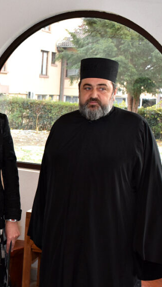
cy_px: 150
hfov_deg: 15.6
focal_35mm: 73
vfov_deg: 29.0
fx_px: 558
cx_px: -57
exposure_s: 1/160
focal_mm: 26
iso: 1000
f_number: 7.1
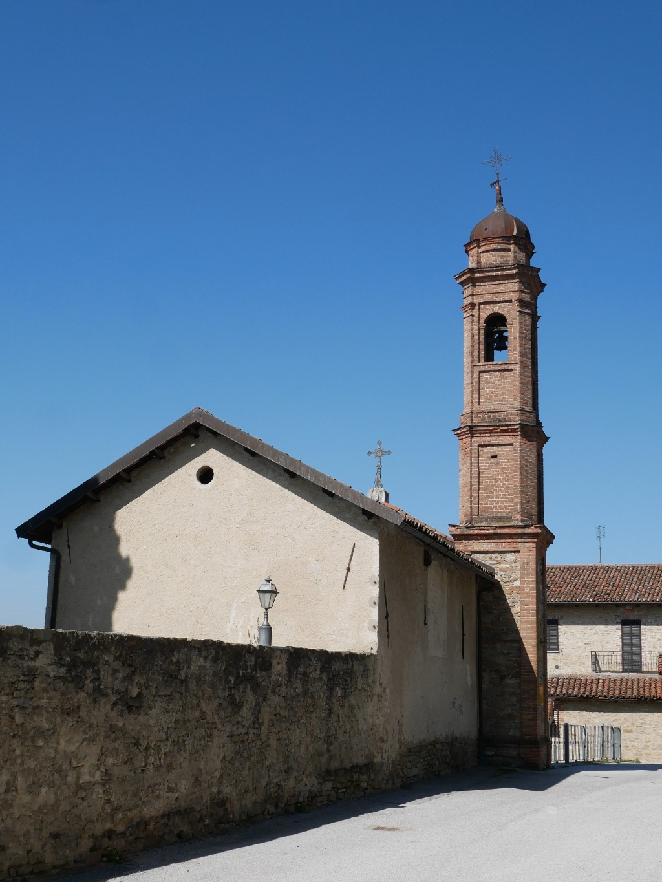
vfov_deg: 42.9
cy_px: 441
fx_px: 1121
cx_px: 331
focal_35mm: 44
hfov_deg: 32.9
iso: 200
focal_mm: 22
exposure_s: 1/400
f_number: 10
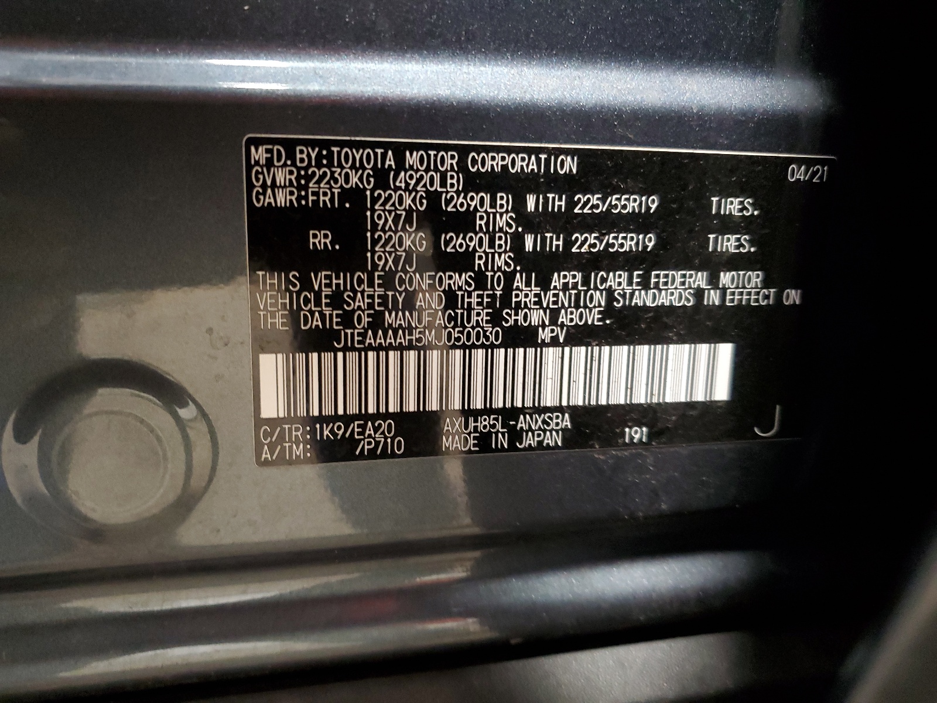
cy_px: 352
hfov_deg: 67.3
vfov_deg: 53.1
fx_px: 704
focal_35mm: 26
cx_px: 468
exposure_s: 1/17
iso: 305
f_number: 1.5
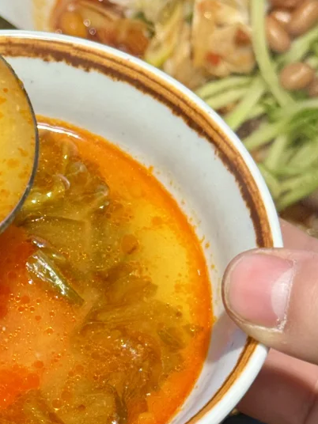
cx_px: -36
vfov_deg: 15.3
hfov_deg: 11.3
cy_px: 202
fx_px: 1580
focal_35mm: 129
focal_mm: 6.76
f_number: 1.78
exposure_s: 1/372
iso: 64
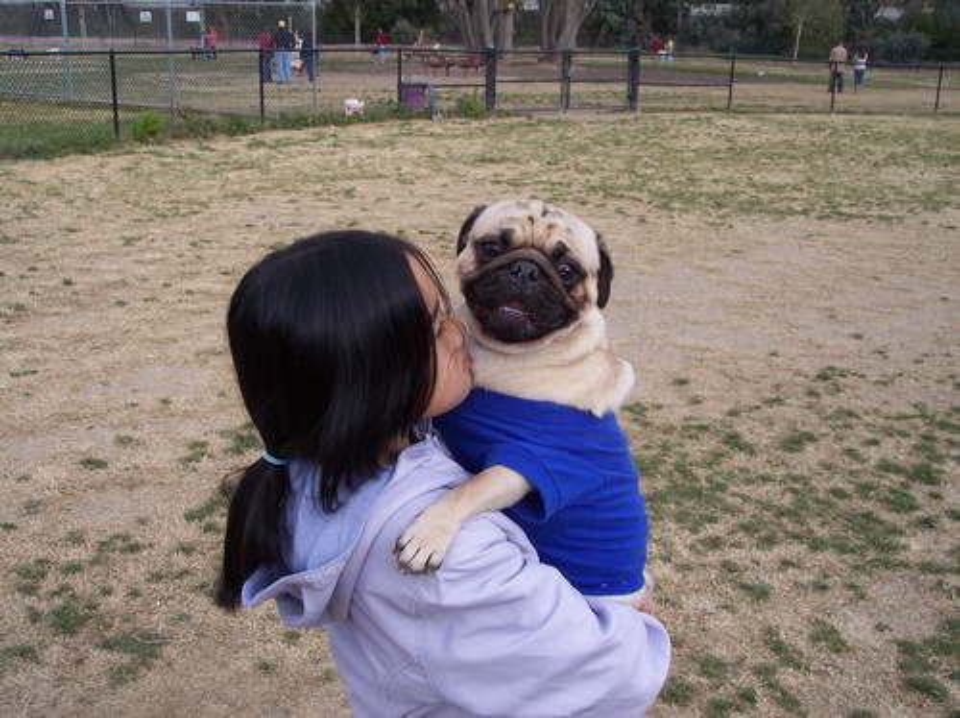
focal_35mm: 38
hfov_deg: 49.0
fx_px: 1053
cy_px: 359
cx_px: 480
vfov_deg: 37.7
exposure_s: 1/350
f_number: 4.8
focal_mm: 8
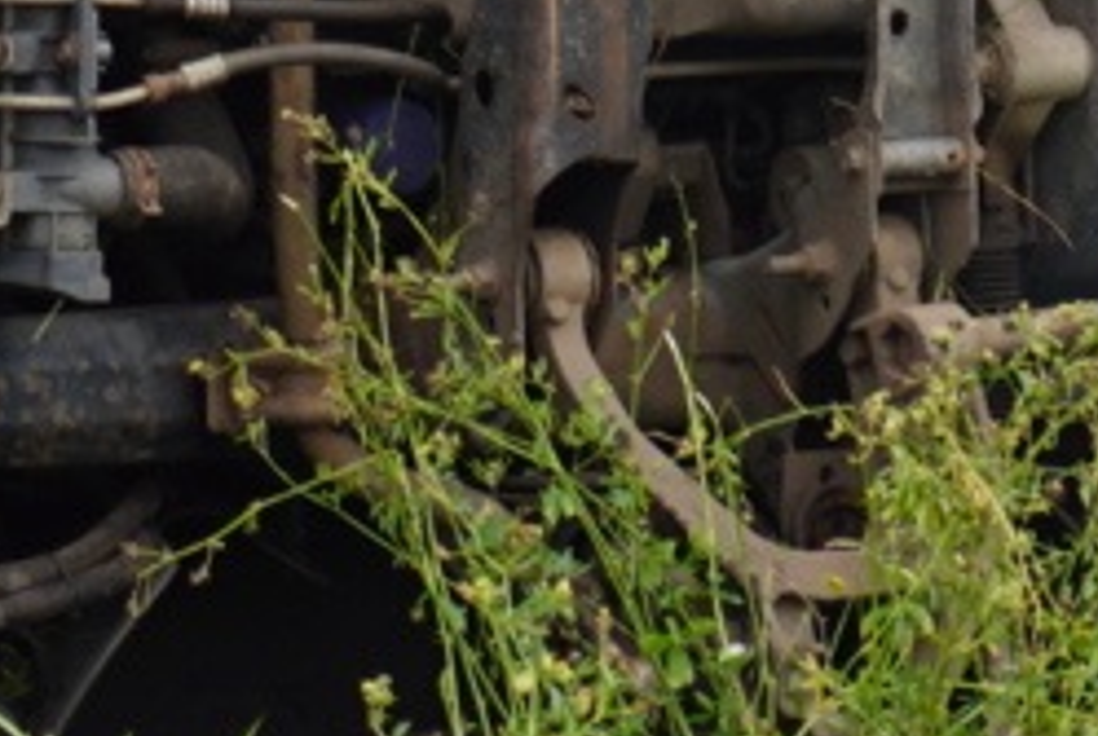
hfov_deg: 3.0
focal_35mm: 681
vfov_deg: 2.0
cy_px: -996
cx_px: 2262
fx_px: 20807
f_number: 4
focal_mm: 105
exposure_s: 1/125
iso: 125
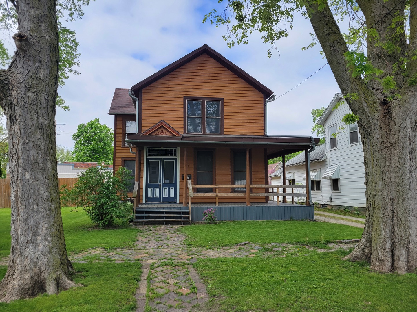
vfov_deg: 53.1
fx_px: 313
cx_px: 208
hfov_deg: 67.3
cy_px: 156
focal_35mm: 26
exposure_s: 1/1668
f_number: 1.8
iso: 40
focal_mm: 5.4
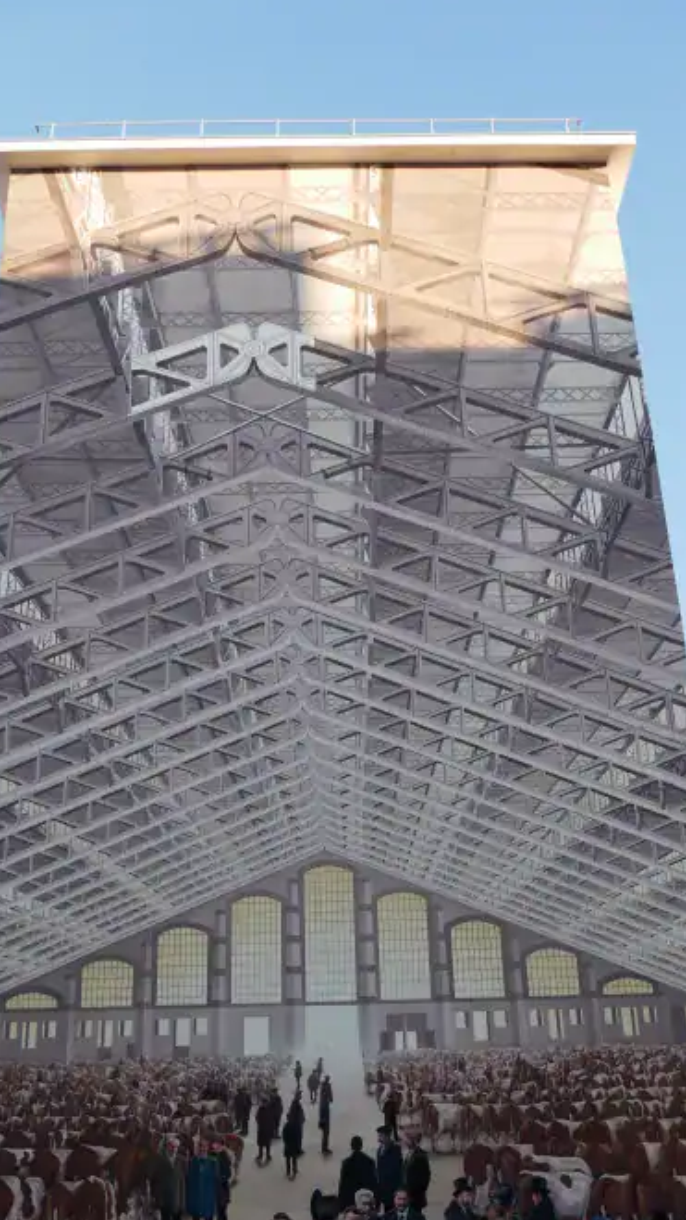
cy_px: 725
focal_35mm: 37
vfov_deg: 53.7
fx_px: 1197
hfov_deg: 32.0
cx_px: 348
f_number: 4.5
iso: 200
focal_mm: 14
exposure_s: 1/200
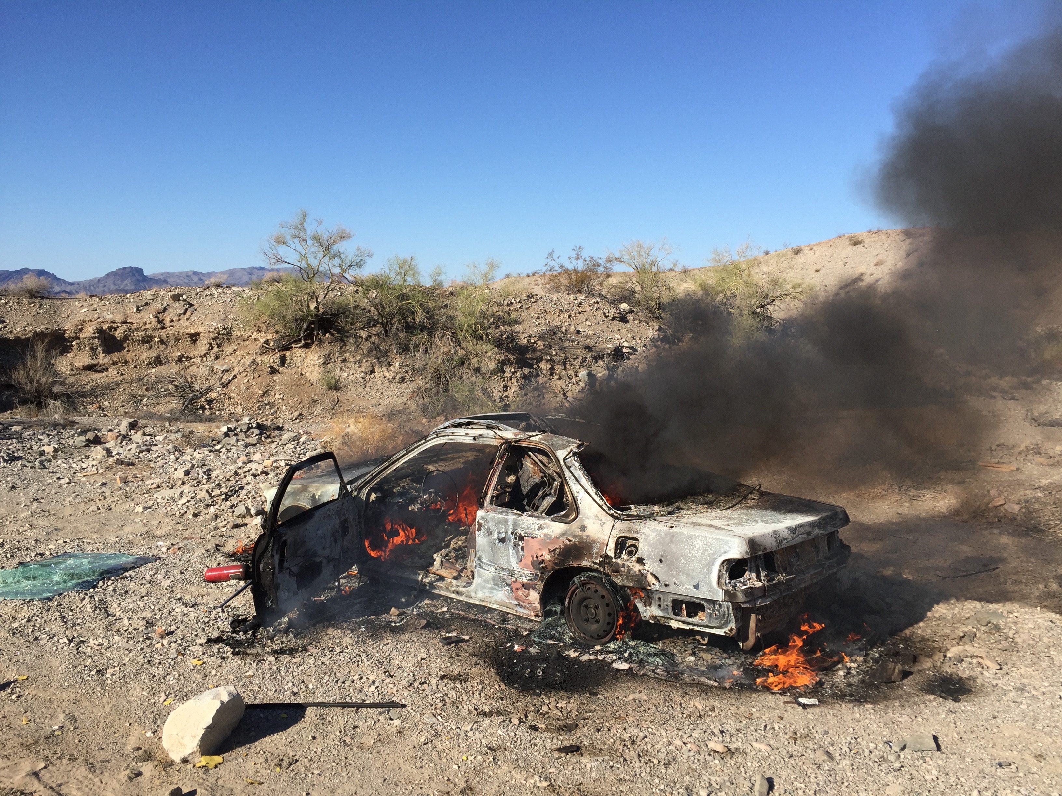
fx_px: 890
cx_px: 531
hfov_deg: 61.7
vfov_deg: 48.2
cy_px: 398
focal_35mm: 29
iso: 32
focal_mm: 4.15
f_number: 2.2
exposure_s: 1/1883
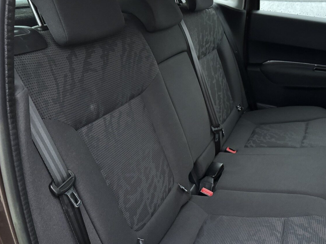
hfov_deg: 56.6
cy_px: 130
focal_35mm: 32
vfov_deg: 44.1
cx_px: 186
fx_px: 301
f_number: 1.78
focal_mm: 6.76
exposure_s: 1/25
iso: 1000
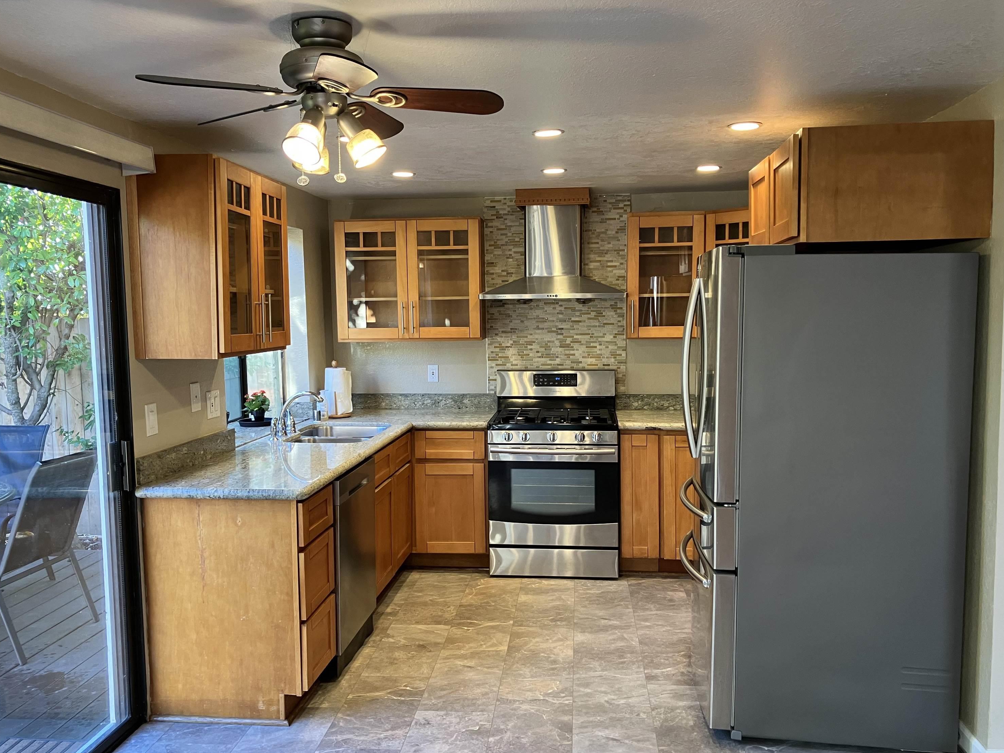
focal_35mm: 29
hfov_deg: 61.7
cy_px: 376
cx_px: 505
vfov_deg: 48.2
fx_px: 841
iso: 100
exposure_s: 1/60
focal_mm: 3.99
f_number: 1.8
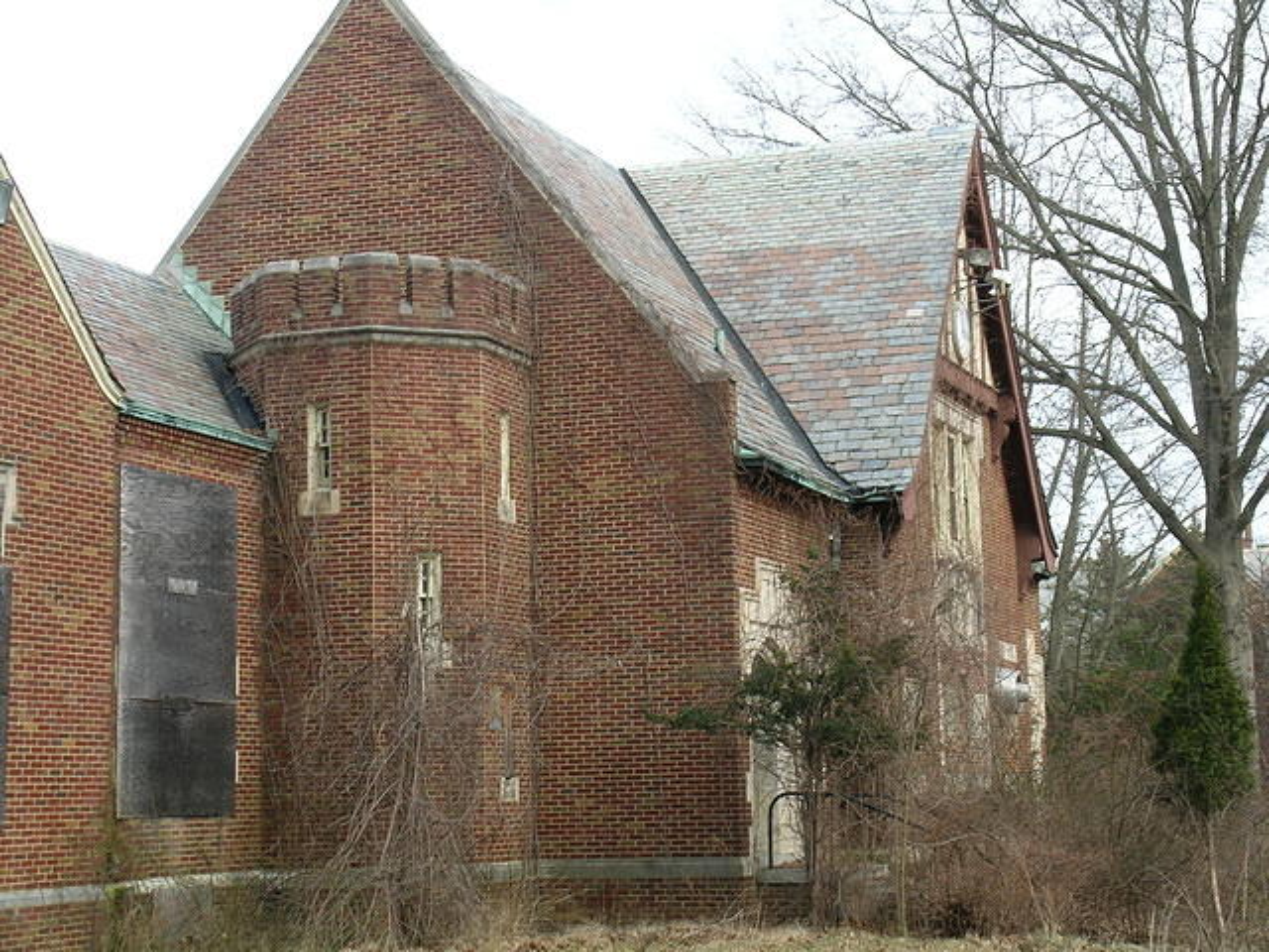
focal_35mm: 70
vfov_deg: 21.0
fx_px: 2566
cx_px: 634
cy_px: 476
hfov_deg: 27.8
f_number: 5.5
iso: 50
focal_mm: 14.5
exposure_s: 1/95.2
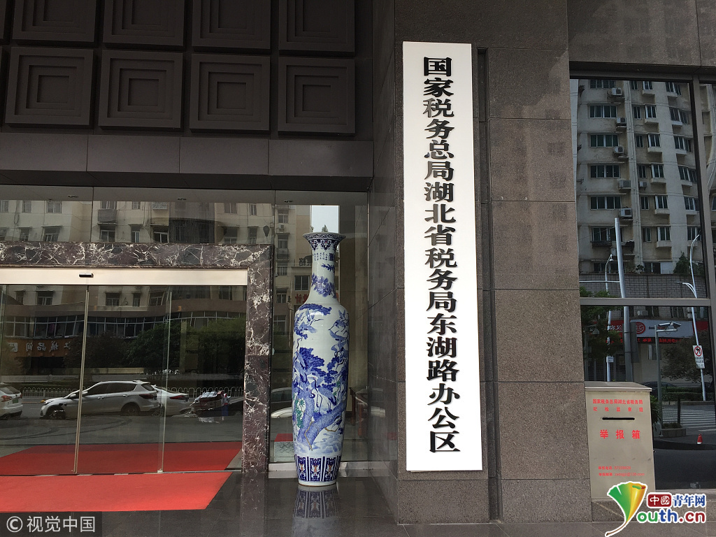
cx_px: 358
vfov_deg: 48.2
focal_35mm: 29
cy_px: 268
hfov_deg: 61.7
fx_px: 600
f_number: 2.2
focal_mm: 4.15
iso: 32
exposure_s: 1/129
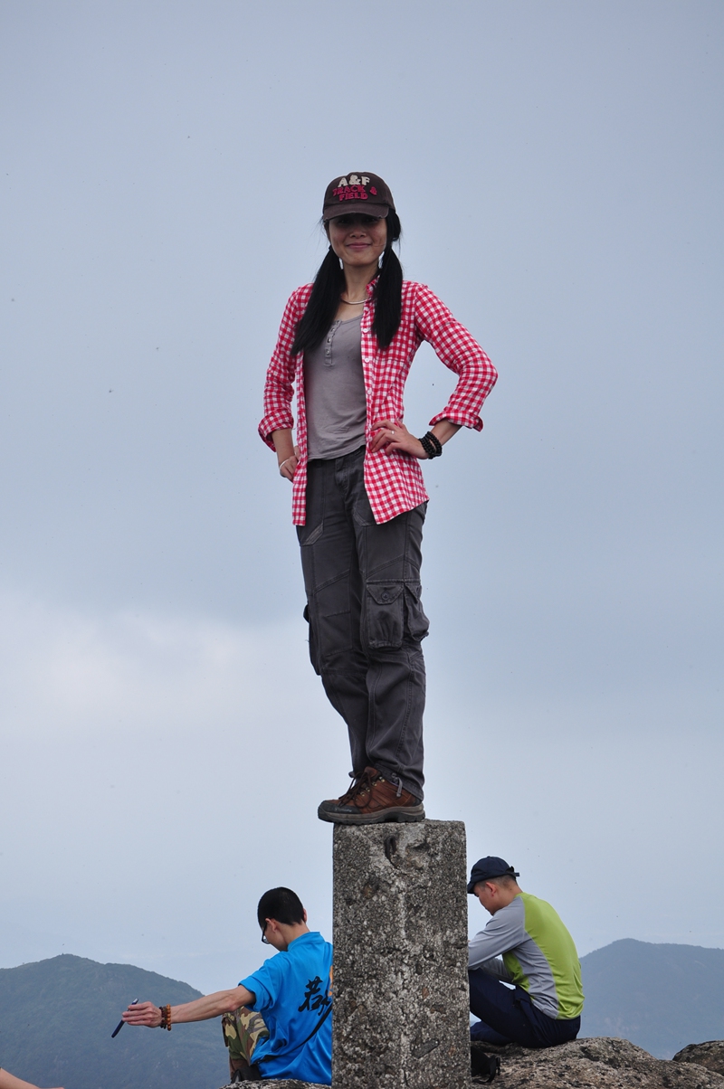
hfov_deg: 22.6
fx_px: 1814
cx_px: 362
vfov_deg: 33.4
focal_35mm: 60
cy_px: 544
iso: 200
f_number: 7.1
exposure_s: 1/500
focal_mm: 40
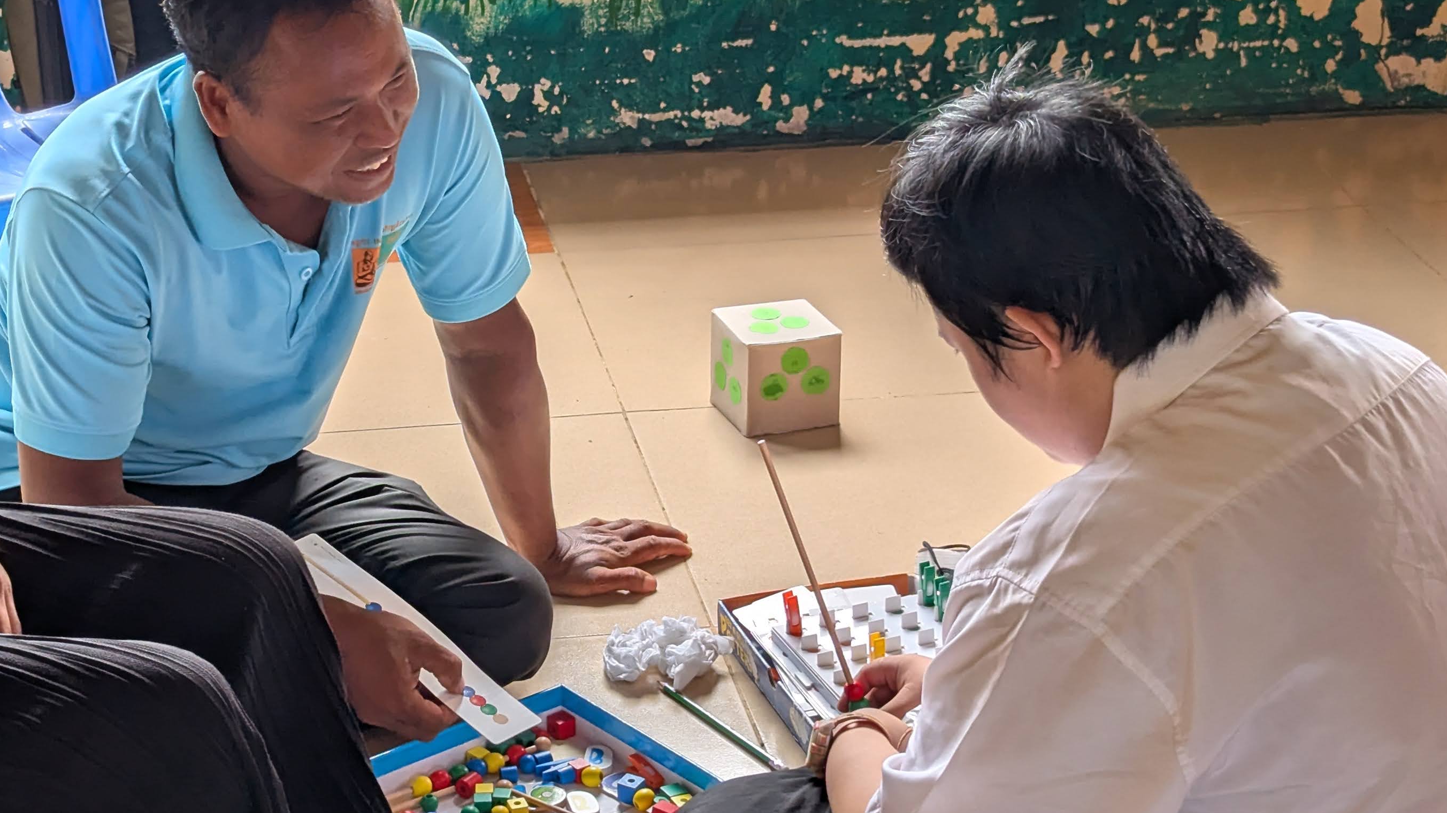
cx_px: 474
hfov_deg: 26.7
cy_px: 375
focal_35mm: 79
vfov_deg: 15.3
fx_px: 3031
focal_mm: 6.81
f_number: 1.85
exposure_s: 1/128
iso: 52
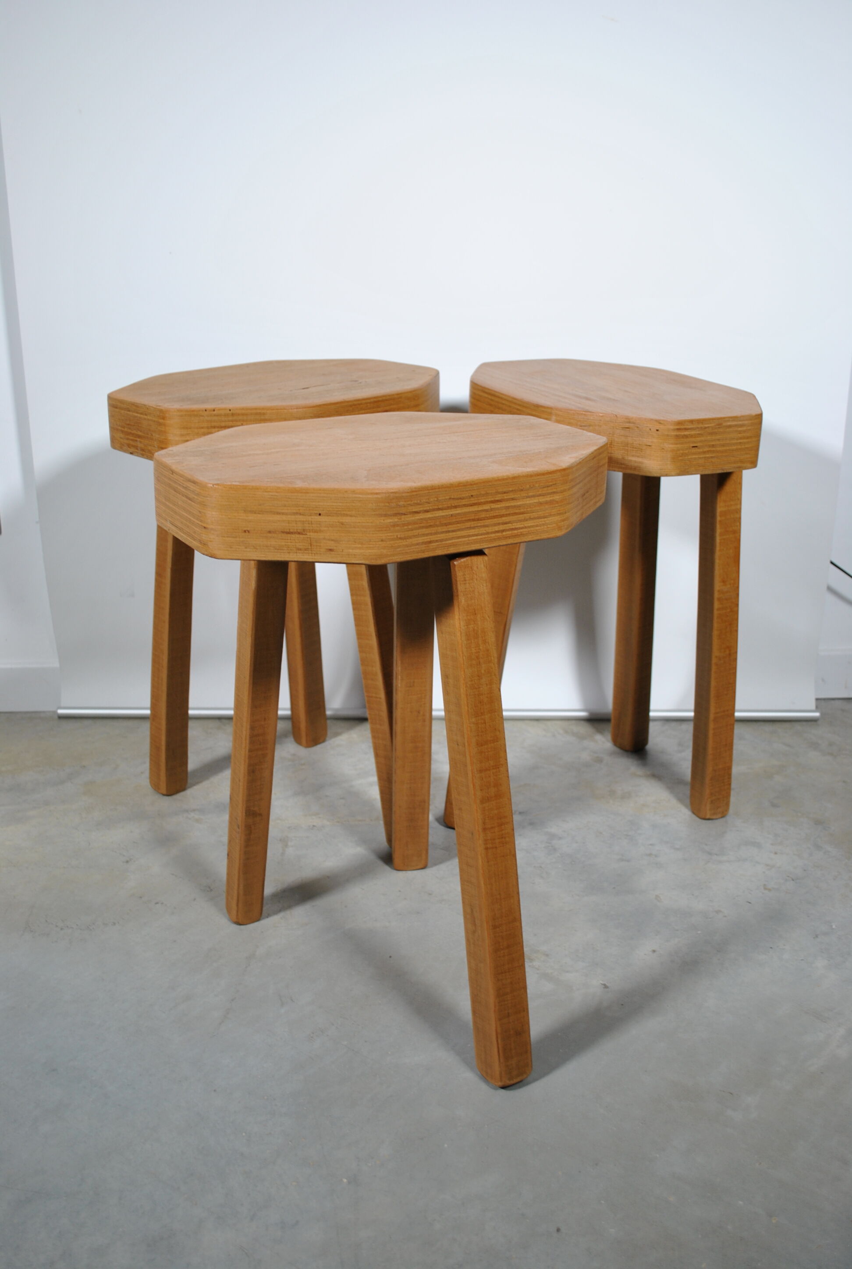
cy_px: 634
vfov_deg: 57.1
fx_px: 1166
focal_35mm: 33
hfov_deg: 40.1
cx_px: 426
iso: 200
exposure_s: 1/30
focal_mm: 22
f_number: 5
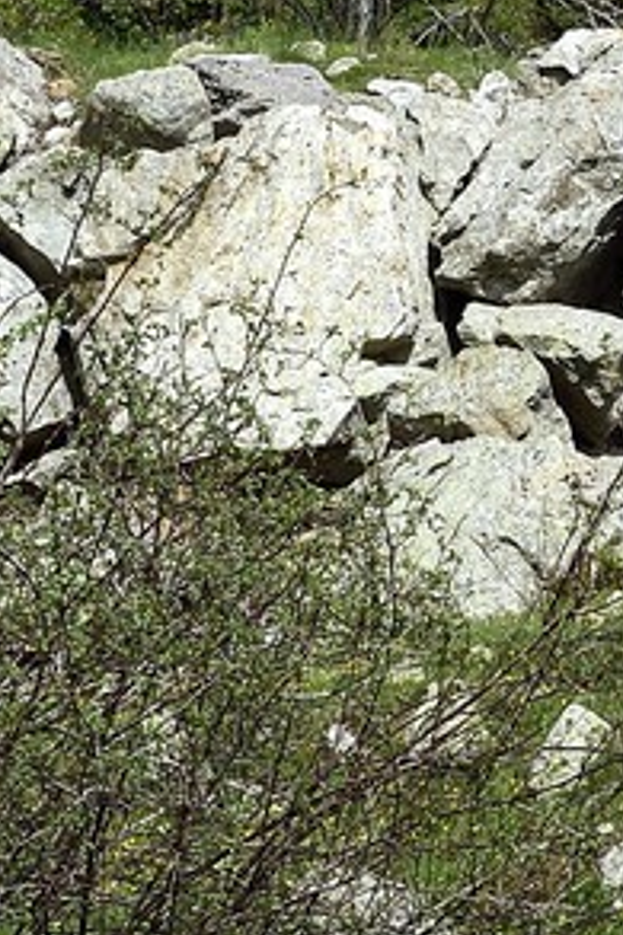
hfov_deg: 3.5
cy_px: -625
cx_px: 1494
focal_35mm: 382
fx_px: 9927
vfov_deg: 5.3
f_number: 6.3
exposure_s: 1/500
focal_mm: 70
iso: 200
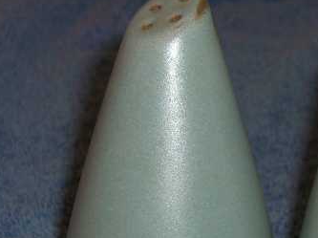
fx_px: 1643
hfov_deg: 11.0
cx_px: 264
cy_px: 187
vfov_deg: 8.3
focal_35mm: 179
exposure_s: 1/30
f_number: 9.6
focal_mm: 19.4
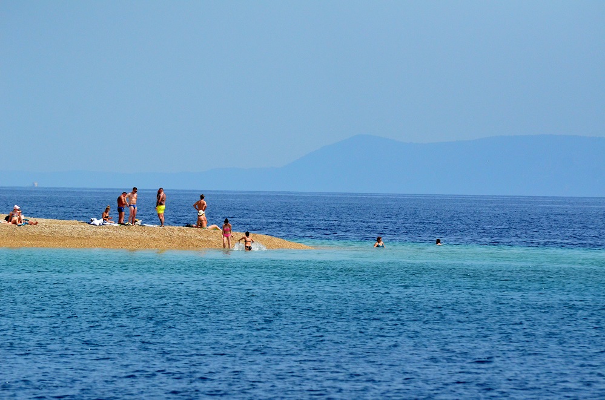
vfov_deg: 4.9
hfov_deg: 7.4
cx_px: 302
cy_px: 200
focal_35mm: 278
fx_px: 4652
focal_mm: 185
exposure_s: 1/8000
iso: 1600
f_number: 6.3
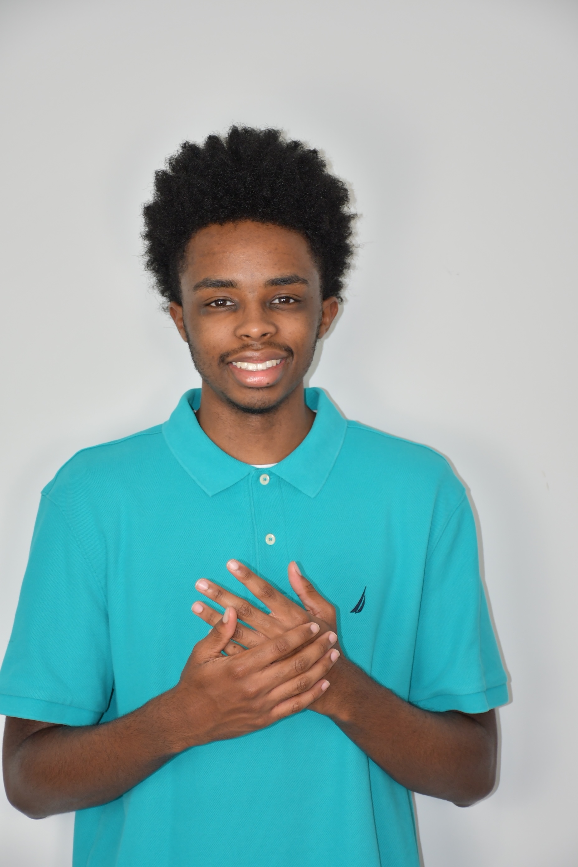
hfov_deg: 15.2
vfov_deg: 22.6
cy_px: 434
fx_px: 2167
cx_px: 289
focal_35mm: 90
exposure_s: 1/60
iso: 500
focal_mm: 60
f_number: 5
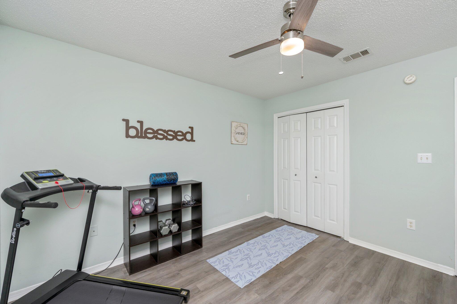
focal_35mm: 14
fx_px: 178
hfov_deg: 104.3
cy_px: 152
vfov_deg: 81.1
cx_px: 228
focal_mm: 14
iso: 400
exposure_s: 1/60
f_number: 8
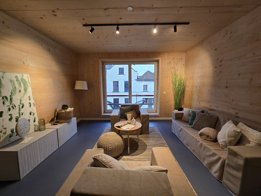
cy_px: 98
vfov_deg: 89.9
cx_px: 130
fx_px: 98
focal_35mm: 13
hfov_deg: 106.2
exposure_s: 1/50
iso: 160
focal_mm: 2.2
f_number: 2.2
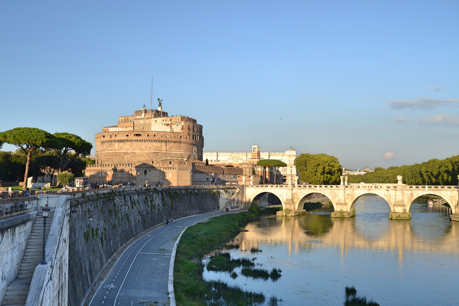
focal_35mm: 33
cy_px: 153
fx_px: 421
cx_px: 230
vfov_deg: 40.0
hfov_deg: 57.2
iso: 100
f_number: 7.1
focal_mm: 22
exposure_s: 1/200
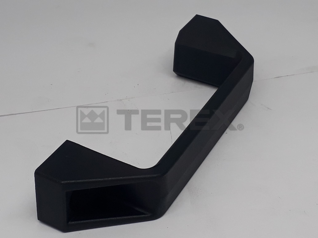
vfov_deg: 51.4
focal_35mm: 27
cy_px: 119
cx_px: 159
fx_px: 248
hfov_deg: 65.3
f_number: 1.9
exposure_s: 1/111
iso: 40
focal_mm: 3.6
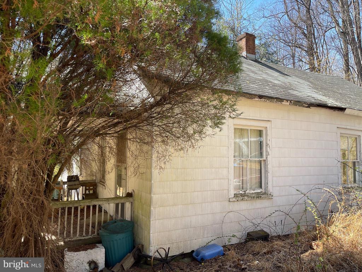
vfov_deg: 54.9
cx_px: 181
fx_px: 261
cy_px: 136
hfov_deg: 69.4
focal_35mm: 25
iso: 32
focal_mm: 5.1
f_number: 1.6
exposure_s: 1/455
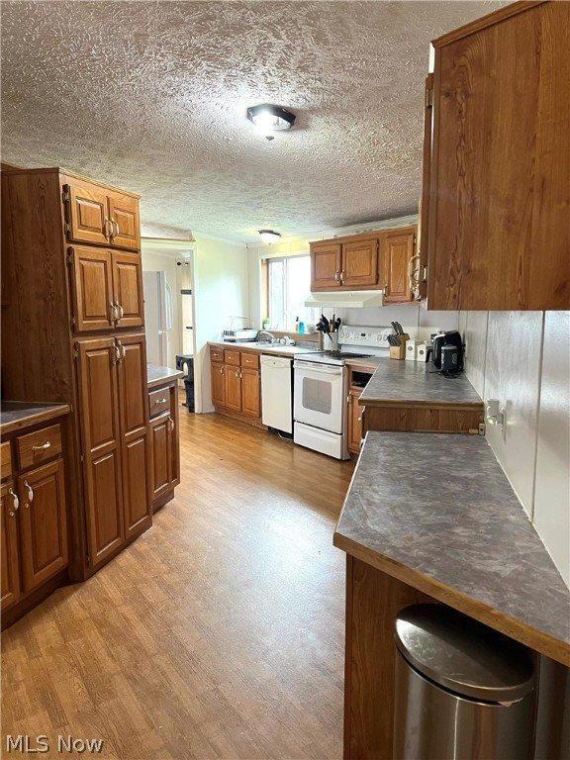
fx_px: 571
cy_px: 380
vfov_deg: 67.3
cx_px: 285
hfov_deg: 53.1
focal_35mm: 26
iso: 200
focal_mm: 5.7
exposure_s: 1/60
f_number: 1.5
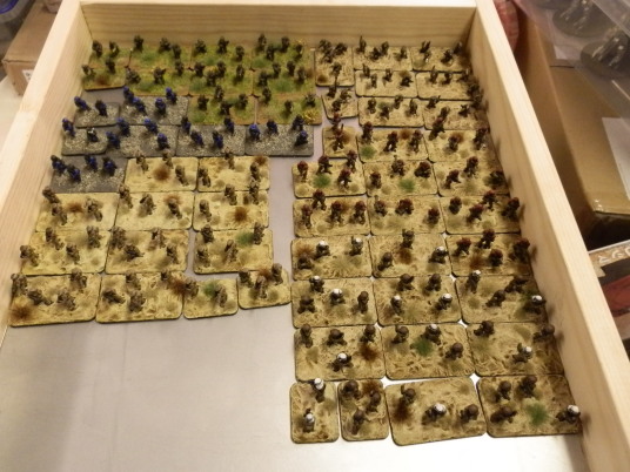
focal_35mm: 28
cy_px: 236
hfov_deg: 63.4
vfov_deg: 49.7
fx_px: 510
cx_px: 315
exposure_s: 1/30
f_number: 3.1
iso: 400
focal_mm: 5
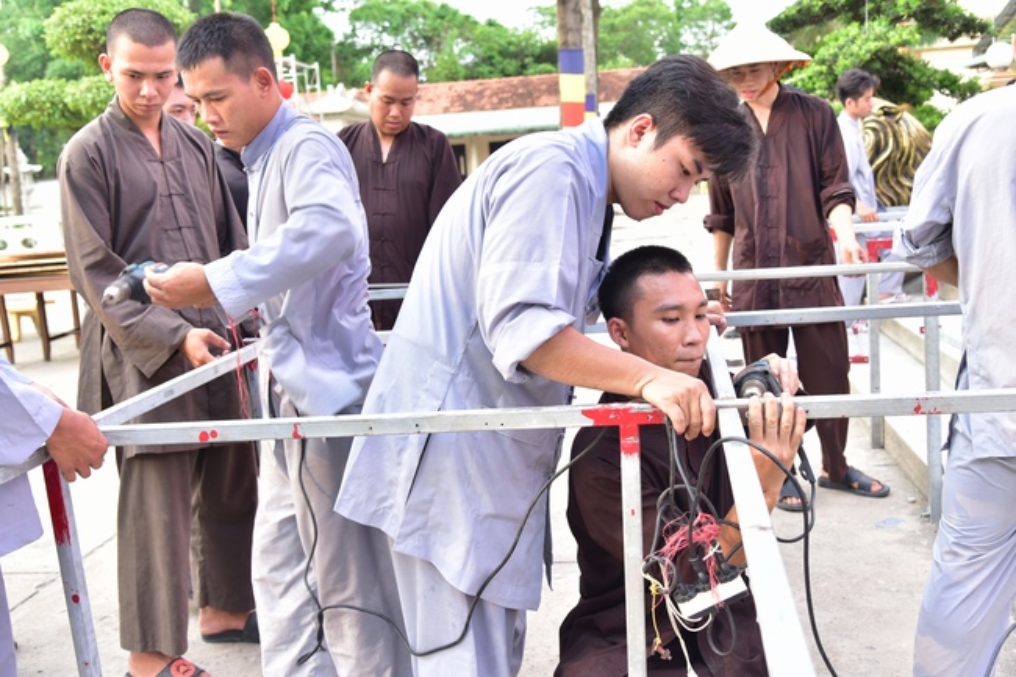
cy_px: 338
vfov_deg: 35.0
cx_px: 508
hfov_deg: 50.7
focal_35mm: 38
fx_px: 1072
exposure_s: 1/80
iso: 320
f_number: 5.6
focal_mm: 38
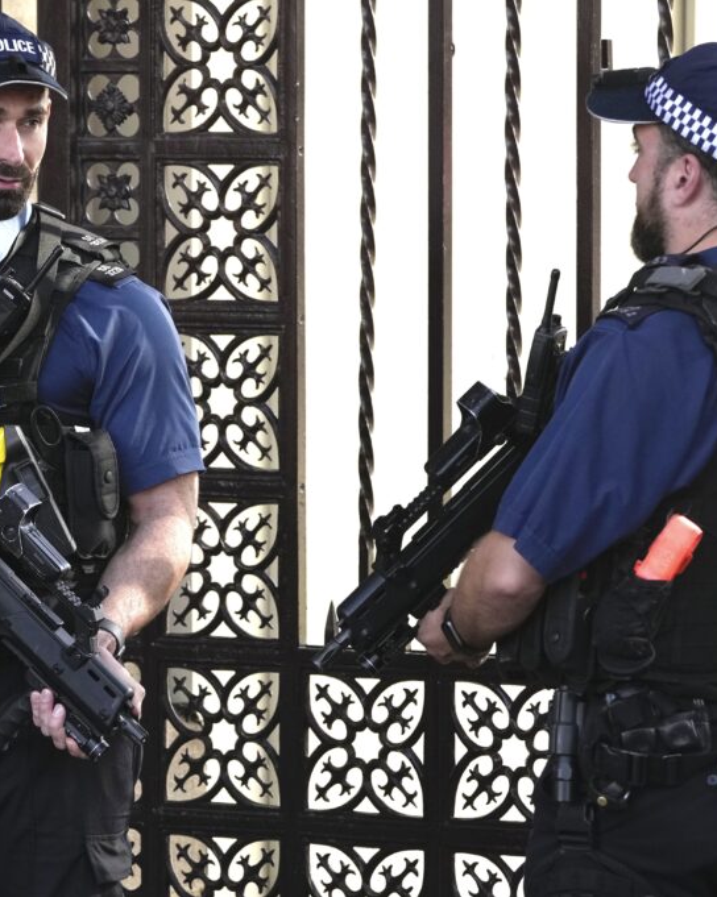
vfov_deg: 10.4
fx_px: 4912
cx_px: 270
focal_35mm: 185
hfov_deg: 8.3
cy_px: 448
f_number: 4.5
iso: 1250
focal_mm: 131
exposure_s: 1/1000
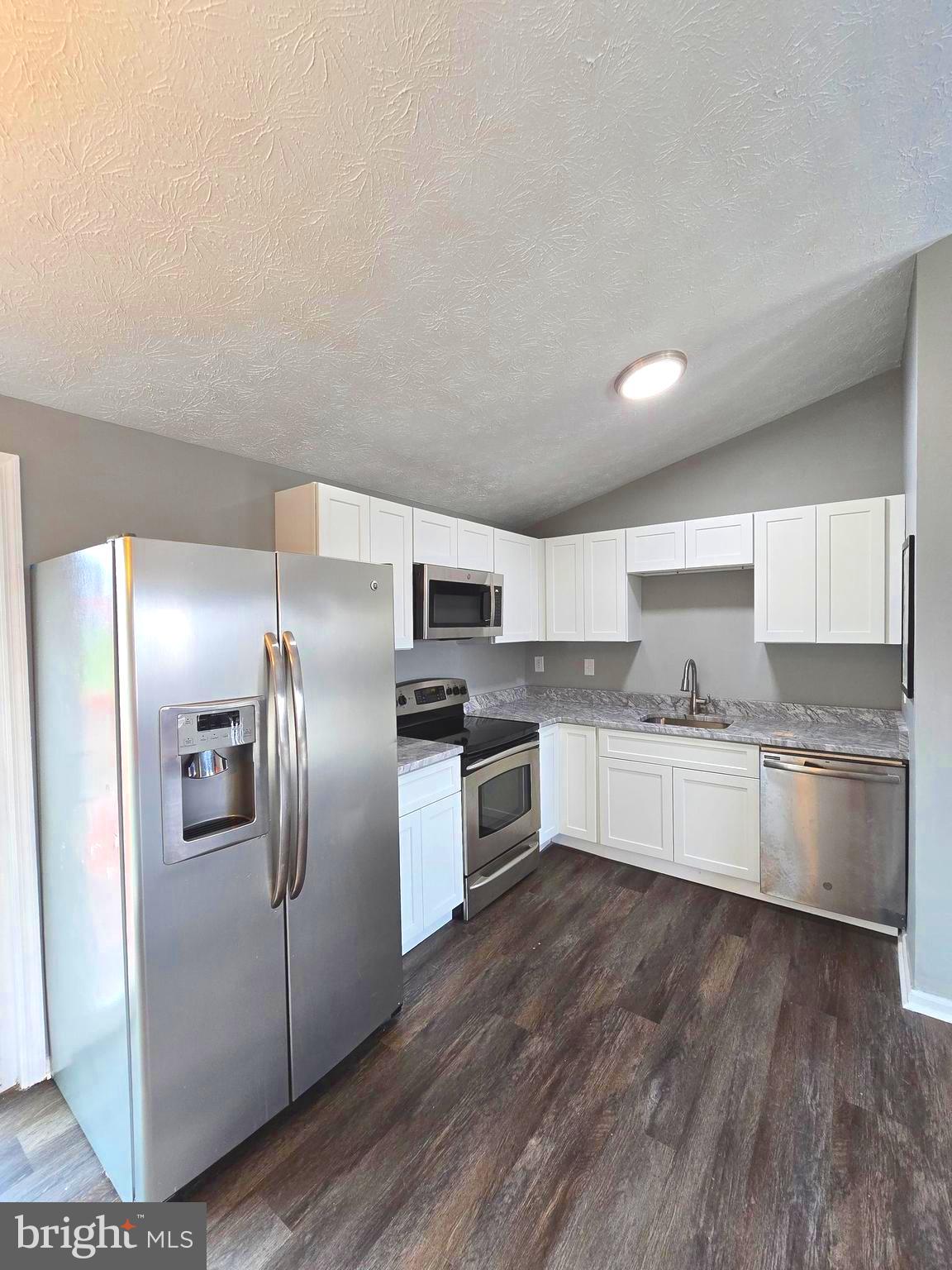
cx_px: 476
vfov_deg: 106.2
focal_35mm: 13
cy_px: 635
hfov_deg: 89.9
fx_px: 477
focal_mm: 2.2
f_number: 2.2
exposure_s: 1/60
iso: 160
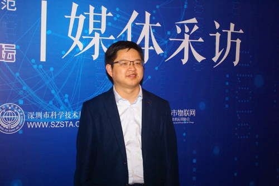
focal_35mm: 52
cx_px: 140
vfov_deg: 25.8
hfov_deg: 37.8
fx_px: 407
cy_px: 93
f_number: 5.6
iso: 800
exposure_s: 1/60
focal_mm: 35
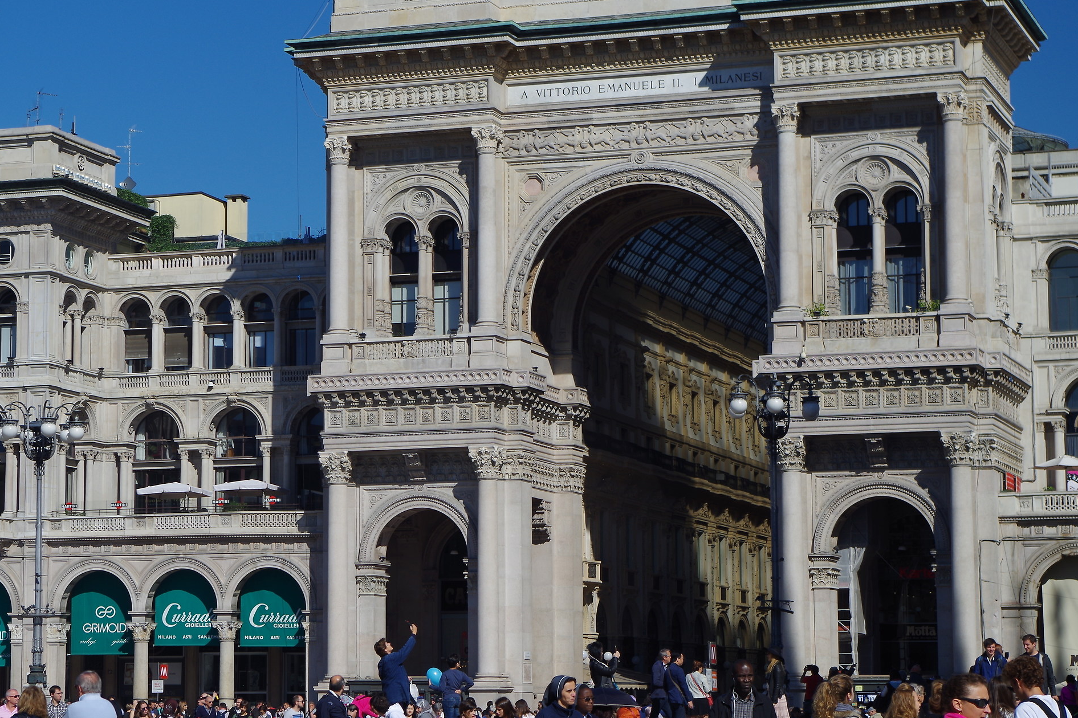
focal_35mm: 95
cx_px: 446
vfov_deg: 14.4
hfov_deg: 21.4
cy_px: 381
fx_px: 2844
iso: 100
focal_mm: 50
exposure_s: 1/180
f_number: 8
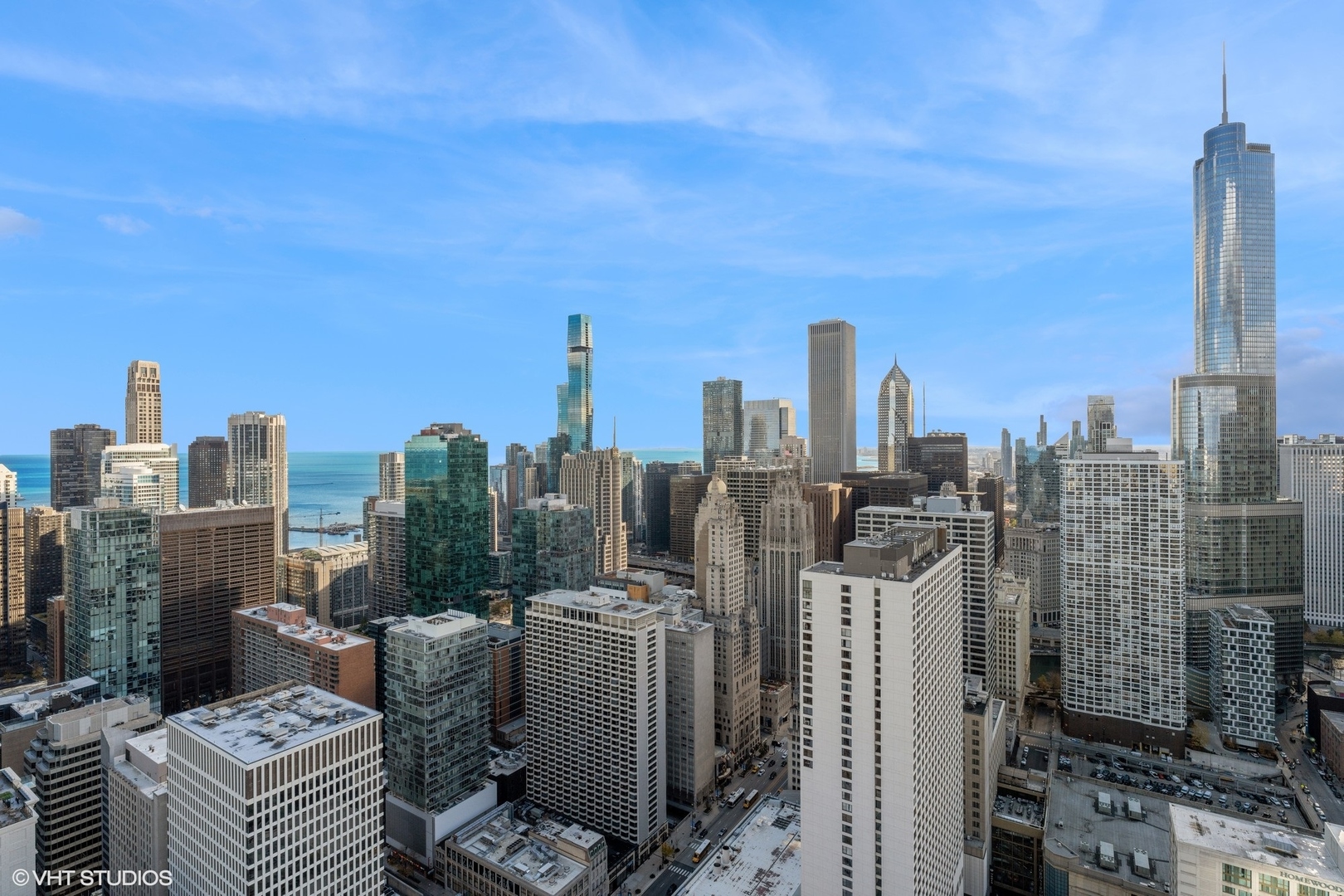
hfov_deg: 93.3
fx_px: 635
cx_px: 672
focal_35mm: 17
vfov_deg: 70.4
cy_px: 448
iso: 320
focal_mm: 17
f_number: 8
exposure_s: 1/500
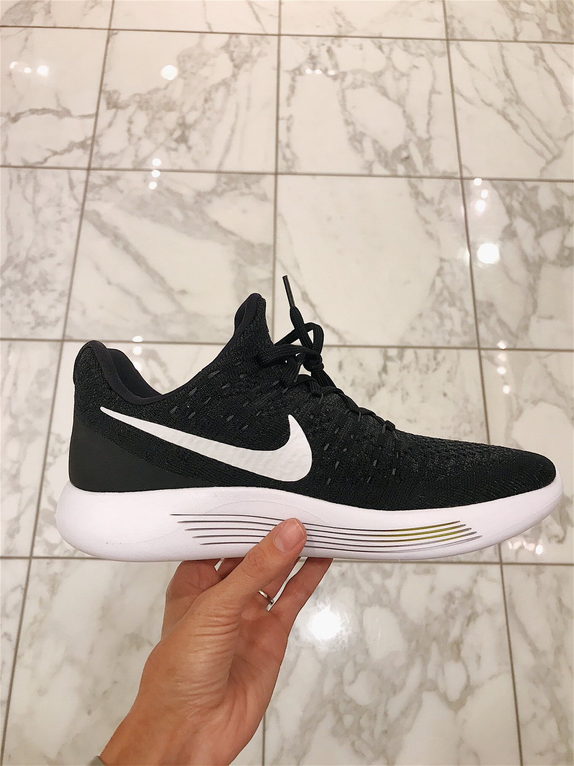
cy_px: 383
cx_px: 287
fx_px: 619
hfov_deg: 49.8
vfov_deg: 63.4
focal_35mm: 28
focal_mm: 3.99
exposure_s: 1/30
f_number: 1.8
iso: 20
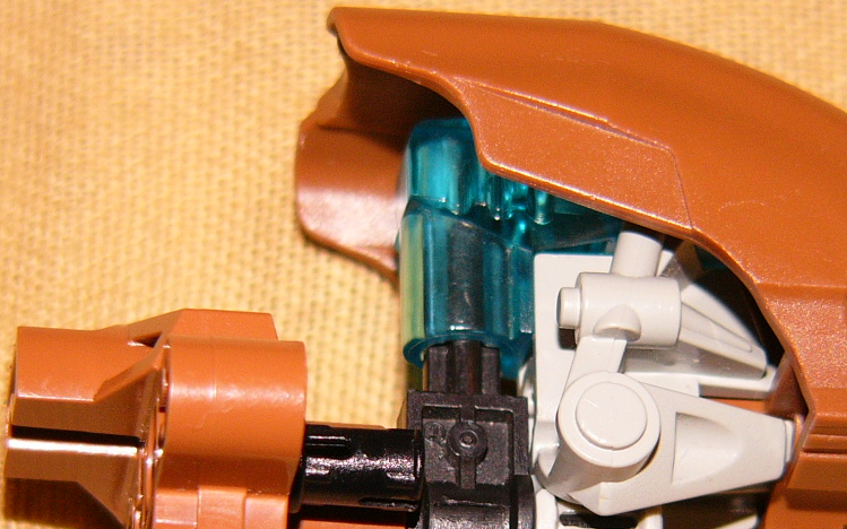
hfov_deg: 9.1
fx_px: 5309
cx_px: 420
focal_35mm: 230
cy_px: 423
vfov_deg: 5.7
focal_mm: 21.2
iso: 100
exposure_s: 1/100
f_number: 2.8
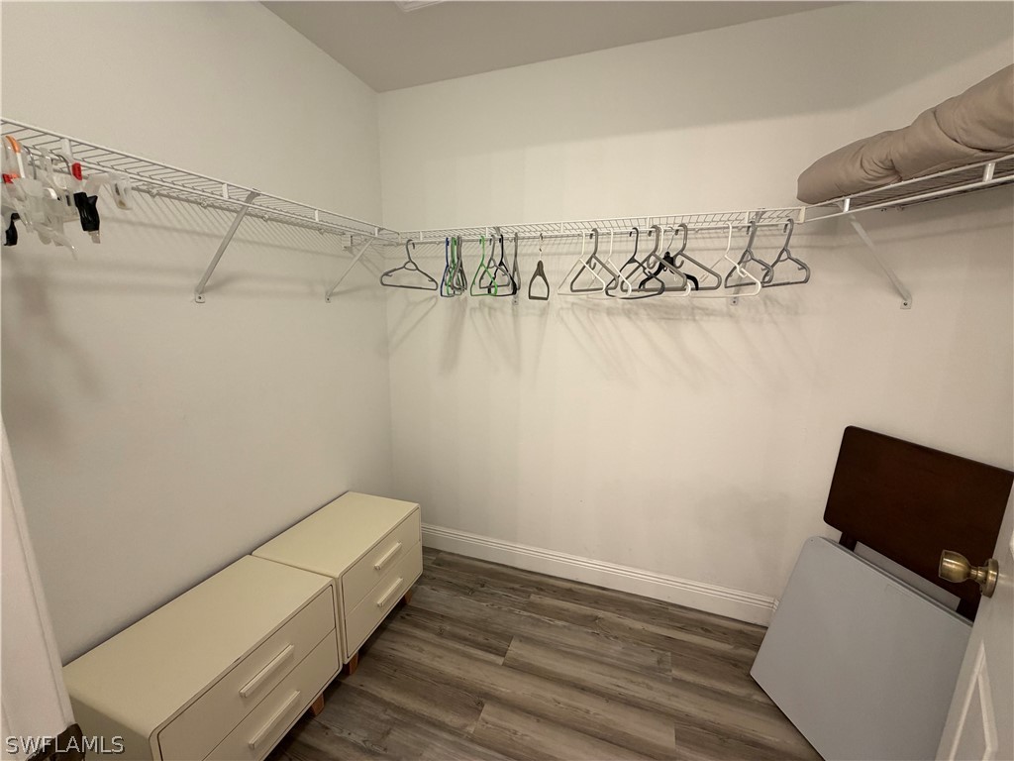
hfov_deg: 102.1
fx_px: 410
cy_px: 380
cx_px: 507
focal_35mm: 14
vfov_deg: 85.7
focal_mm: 2.22
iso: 160
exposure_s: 1/60
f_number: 2.2
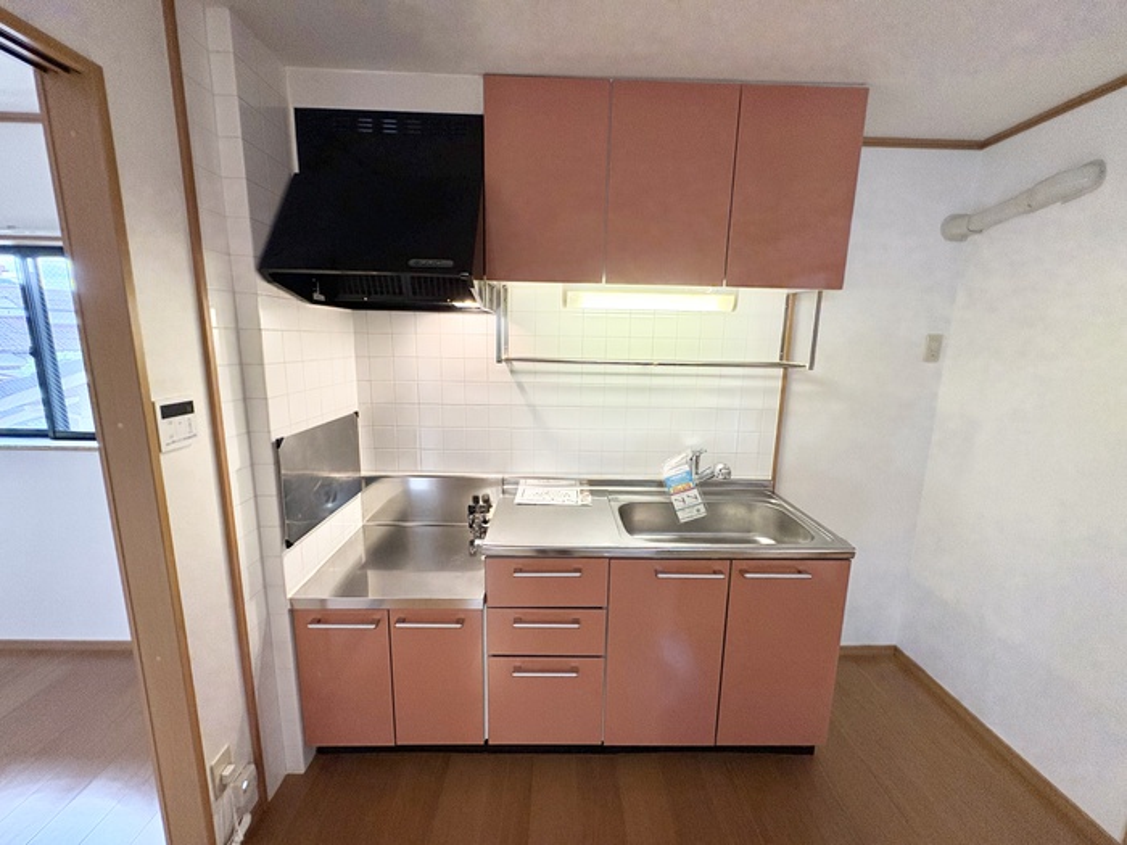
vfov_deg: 85.7
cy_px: 422
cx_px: 564
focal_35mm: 14
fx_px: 456
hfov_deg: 102.1
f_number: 2.2
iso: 250
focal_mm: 2.22
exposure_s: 1/120
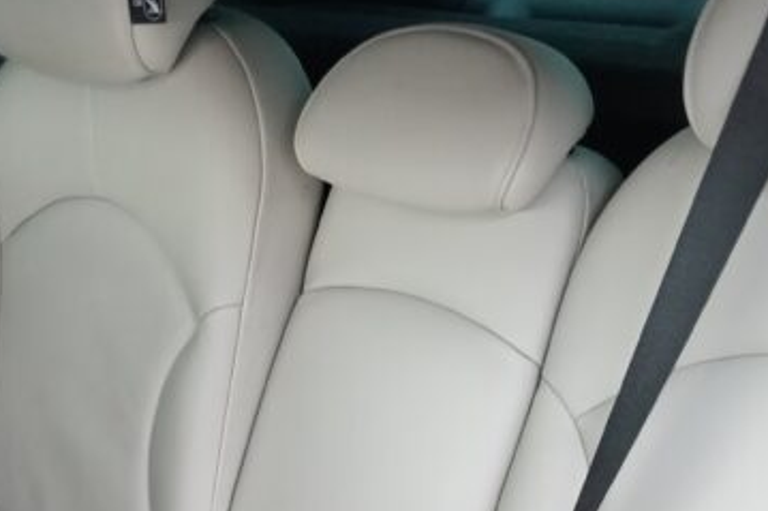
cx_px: 364
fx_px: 1237
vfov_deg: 22.8
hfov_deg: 34.5
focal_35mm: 58
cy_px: 458
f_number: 1.8
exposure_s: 1/16.7
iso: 1297
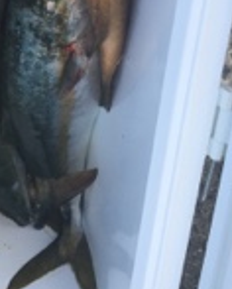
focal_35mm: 77
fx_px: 660
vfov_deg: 23.7
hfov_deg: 18.9
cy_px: 4
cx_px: -39
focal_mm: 4.15
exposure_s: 1/323
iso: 25
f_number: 2.2
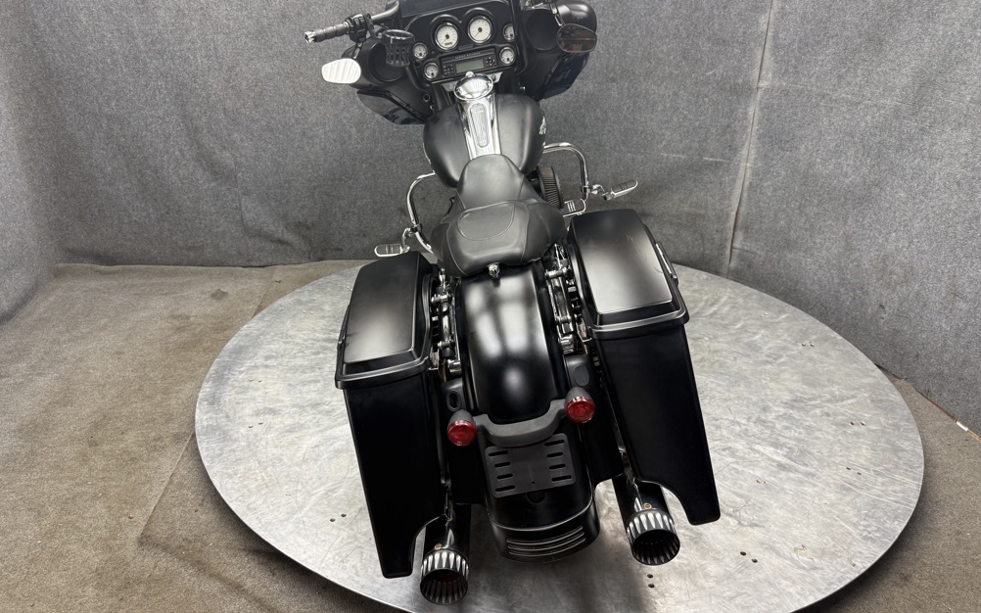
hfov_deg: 70.4
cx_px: 489
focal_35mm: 26
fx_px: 695
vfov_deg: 47.6
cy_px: 293
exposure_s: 1/120
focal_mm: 6.76
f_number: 1.78
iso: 160
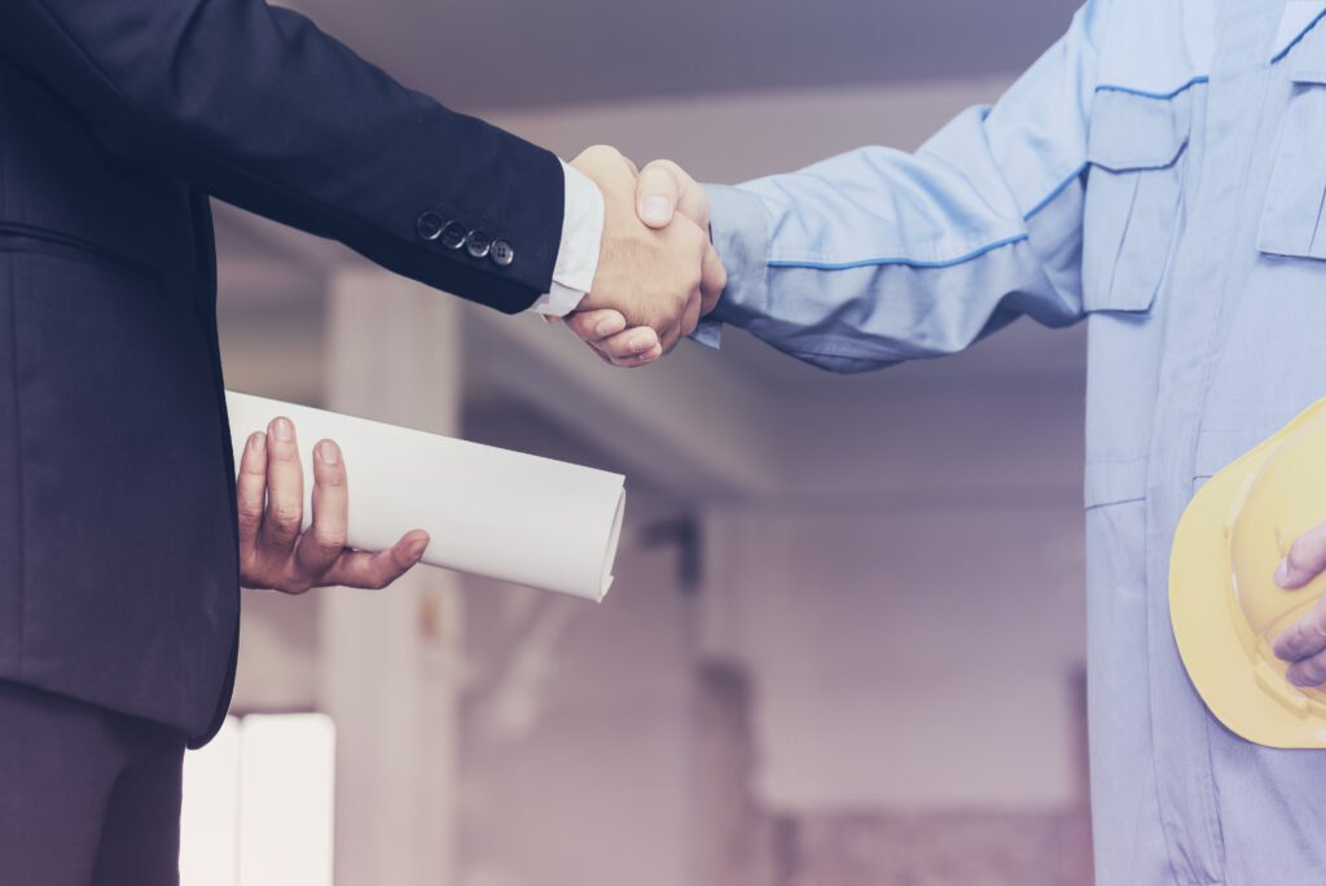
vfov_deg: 16.1
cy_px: 443
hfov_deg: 23.9
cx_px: 663
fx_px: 3132
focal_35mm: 85
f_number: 4
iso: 200
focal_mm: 85
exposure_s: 1/100
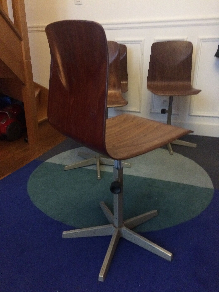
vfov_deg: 61.7
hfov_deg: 48.2
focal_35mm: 29
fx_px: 245
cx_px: 110
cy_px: 146
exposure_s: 1/17
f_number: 2.2
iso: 400
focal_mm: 4.15
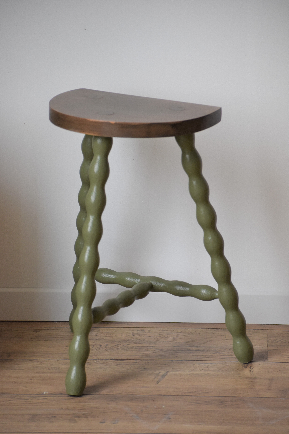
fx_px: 2438
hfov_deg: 6.8
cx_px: 144
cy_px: 217
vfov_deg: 10.2
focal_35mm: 202
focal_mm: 135
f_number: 4.8
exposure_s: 1/250
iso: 800
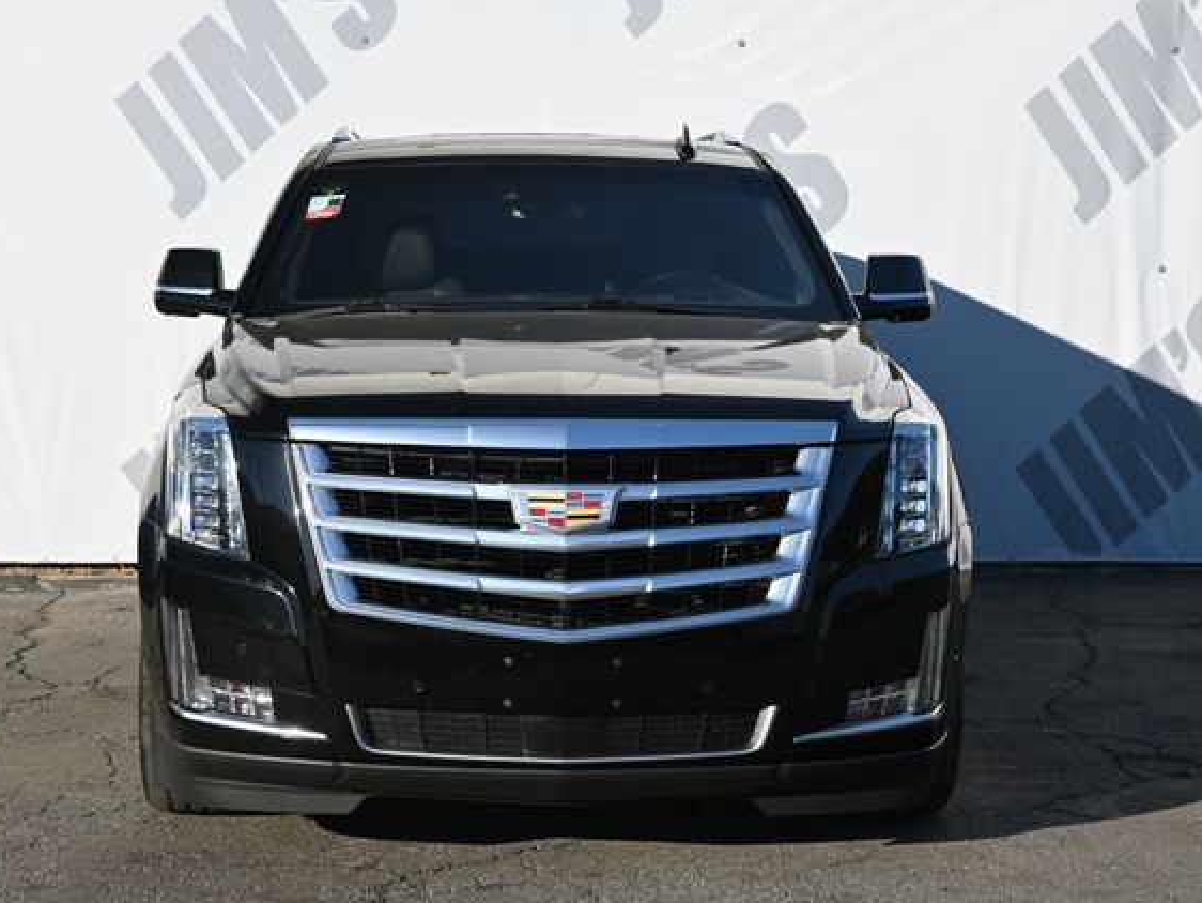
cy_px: 452
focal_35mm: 71
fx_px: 2451
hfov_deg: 27.5
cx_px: 554
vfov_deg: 20.9
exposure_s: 1/250
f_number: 6
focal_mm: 43
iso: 140
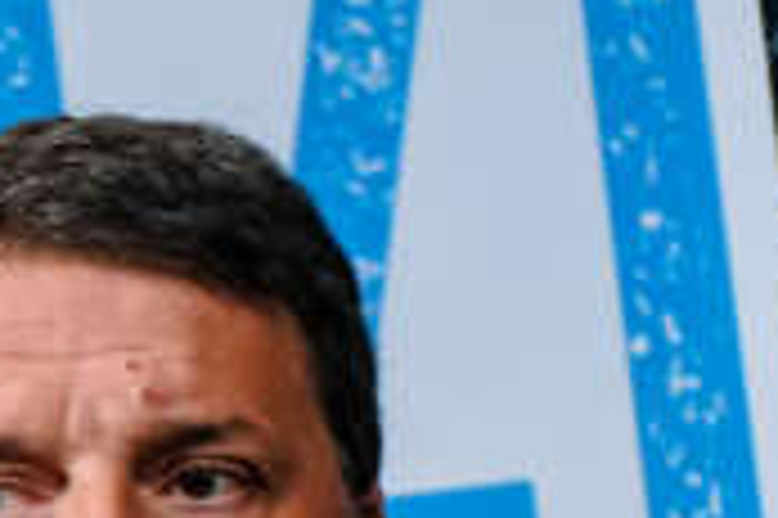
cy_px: 635
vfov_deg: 0.9
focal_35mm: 1516
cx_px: -94
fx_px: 32731
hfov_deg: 1.4
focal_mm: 261.2
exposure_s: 1/180
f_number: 5
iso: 4000
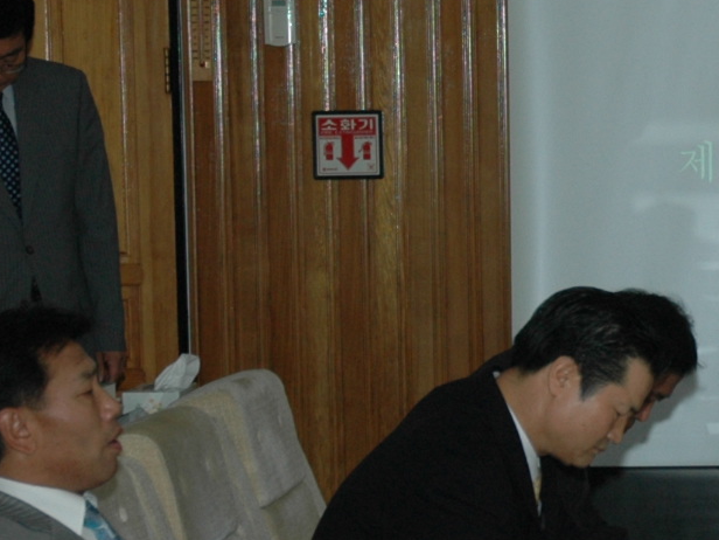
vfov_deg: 8.3
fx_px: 3697
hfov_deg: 10.9
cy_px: 385
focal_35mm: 178
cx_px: 878
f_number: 4.2
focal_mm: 34
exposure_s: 1/500
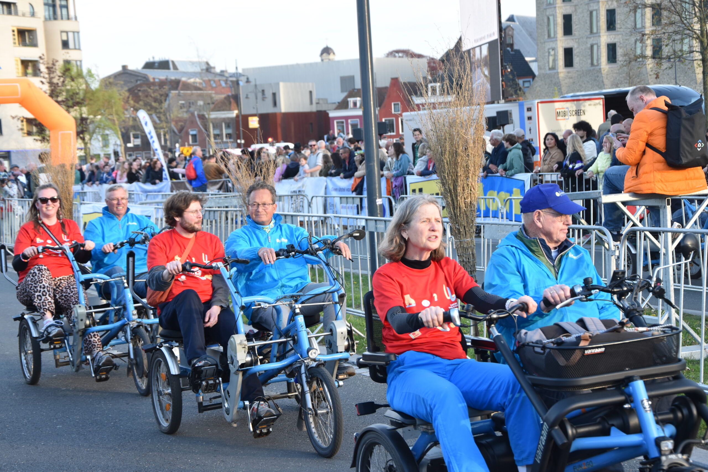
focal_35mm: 75
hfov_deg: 27.0
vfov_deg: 18.2
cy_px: 236
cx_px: 354
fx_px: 1475
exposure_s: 1/160
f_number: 6.3
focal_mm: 50
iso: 400
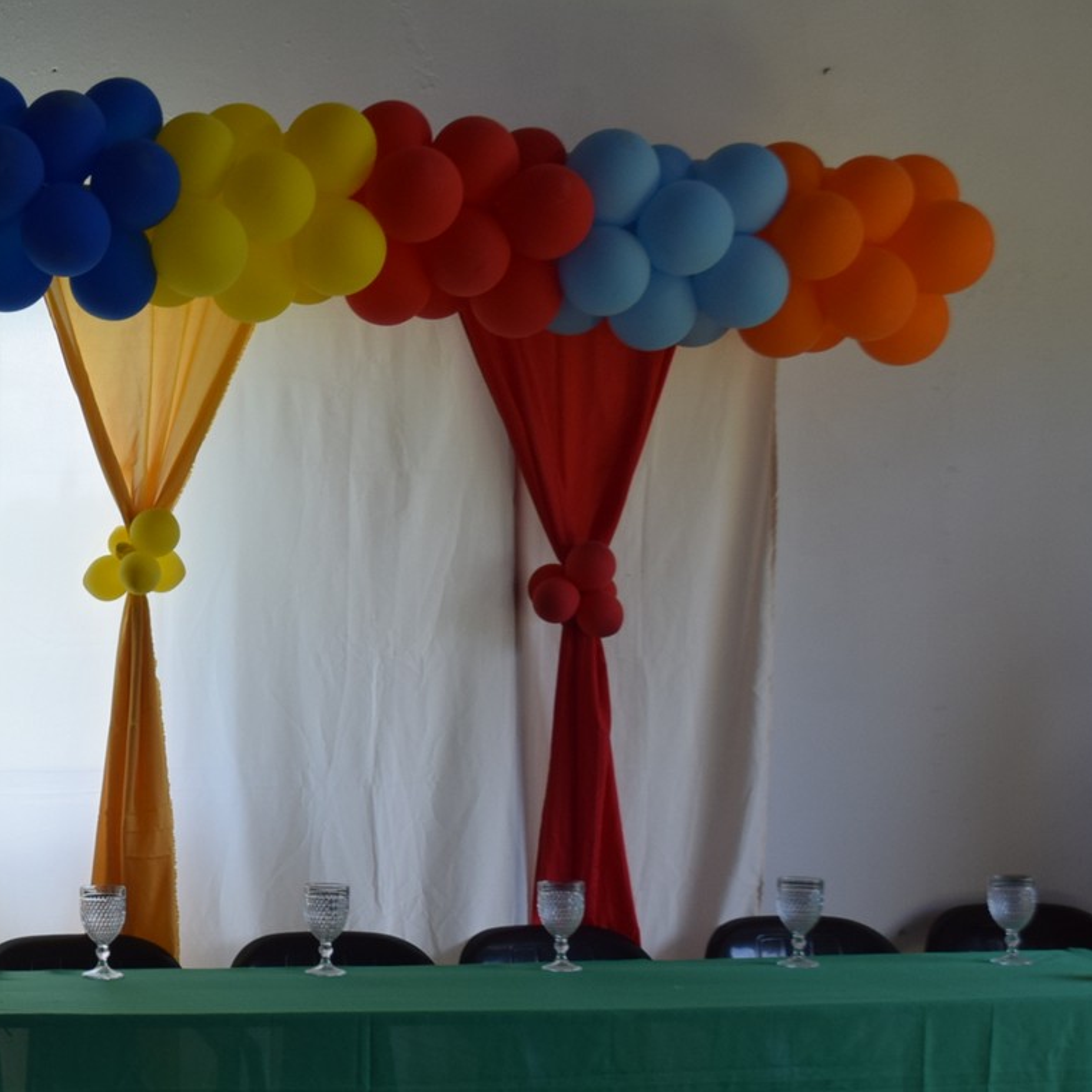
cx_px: -125
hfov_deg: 21.8
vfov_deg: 23.0
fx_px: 2677
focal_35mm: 75
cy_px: 717
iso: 400
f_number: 7.1
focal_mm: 25
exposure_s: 1/200
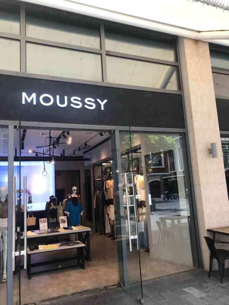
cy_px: 152
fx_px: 247
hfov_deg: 49.8
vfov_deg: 63.4
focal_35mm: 28
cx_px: 114
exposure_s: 1/100
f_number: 1.8
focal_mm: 3.99
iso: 25
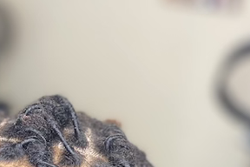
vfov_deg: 17.2
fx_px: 521
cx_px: 77
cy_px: 209
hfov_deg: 26.8
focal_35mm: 75
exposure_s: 1/60
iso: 125
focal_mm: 4.25
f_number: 1.8
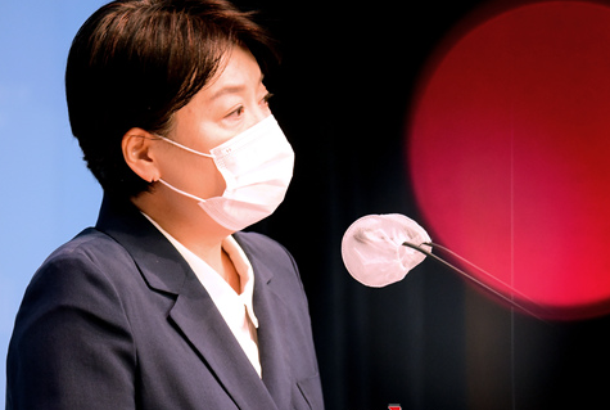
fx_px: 7319
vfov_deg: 3.2
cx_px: 361
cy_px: 210
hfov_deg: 4.8
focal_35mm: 431
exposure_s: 1/250
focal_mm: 320
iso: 2500
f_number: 5.6
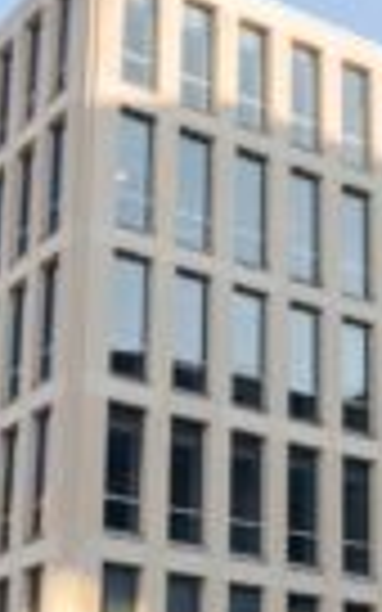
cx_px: 220
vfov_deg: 23.1
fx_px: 1466
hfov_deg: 14.8
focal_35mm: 88
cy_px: 522
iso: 100
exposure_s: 1/160
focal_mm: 28
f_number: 5.6
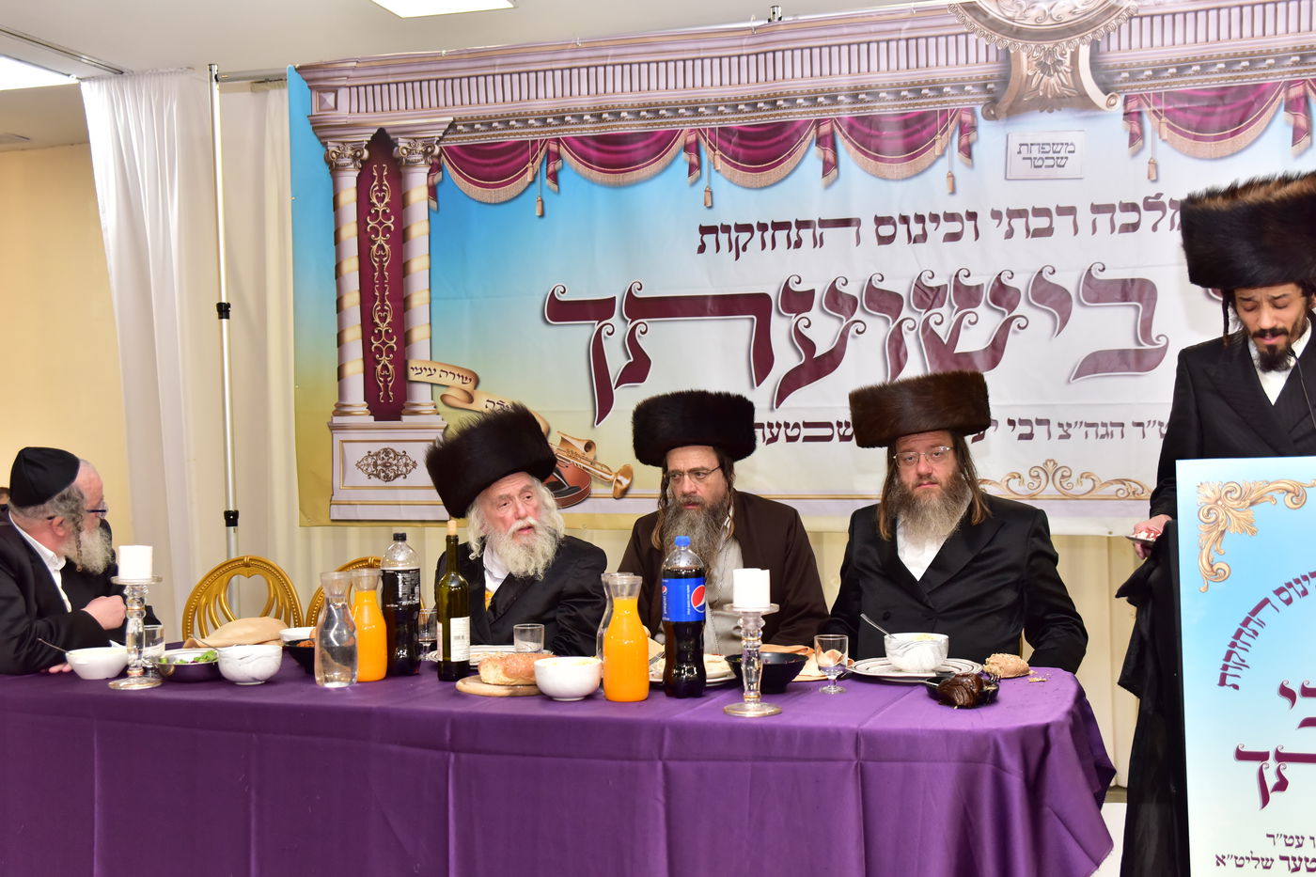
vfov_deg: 33.4
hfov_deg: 48.5
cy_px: 438
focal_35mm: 40
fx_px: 1462
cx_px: 658
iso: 1600
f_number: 4
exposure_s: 1/250
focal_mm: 40
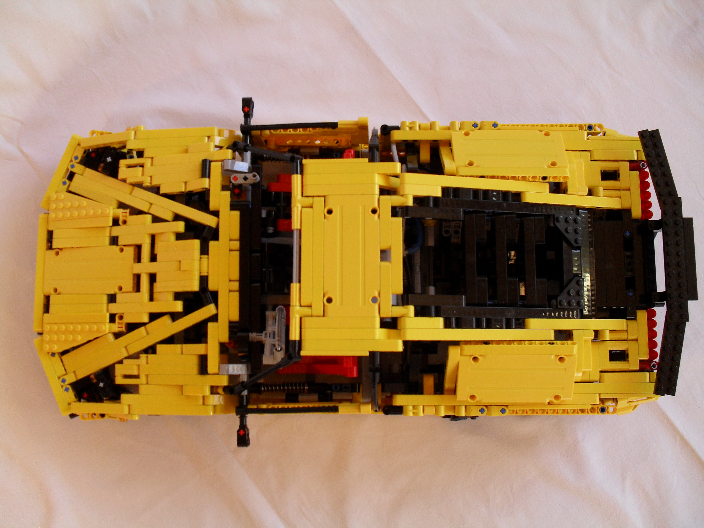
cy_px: 264
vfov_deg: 40.7
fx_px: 712
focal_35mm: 35
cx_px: 352
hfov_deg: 52.6
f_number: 3.2
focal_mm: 6.3
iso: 100
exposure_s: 1/45
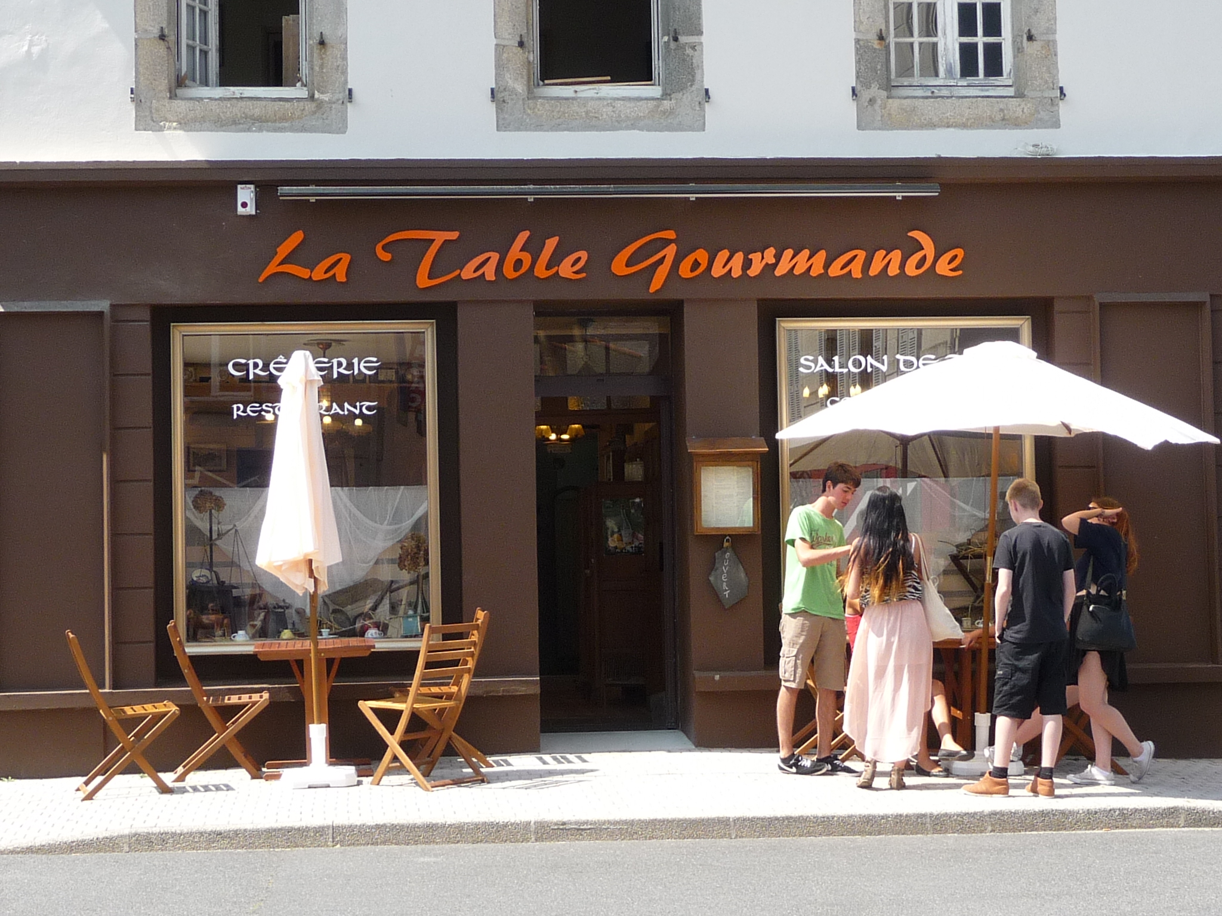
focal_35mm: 76
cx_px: 611
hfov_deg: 25.7
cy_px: 458
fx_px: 2683
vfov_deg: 19.4
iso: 100
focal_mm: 7.6
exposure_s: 1/320
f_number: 4.1
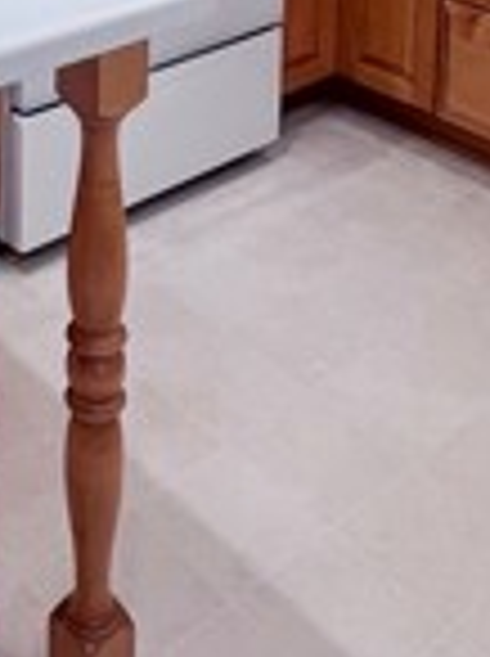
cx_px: 40
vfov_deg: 26.1
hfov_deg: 24.8
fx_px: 1079
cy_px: -297
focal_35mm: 57
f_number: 1.8
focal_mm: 1.57
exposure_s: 1/120
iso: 100
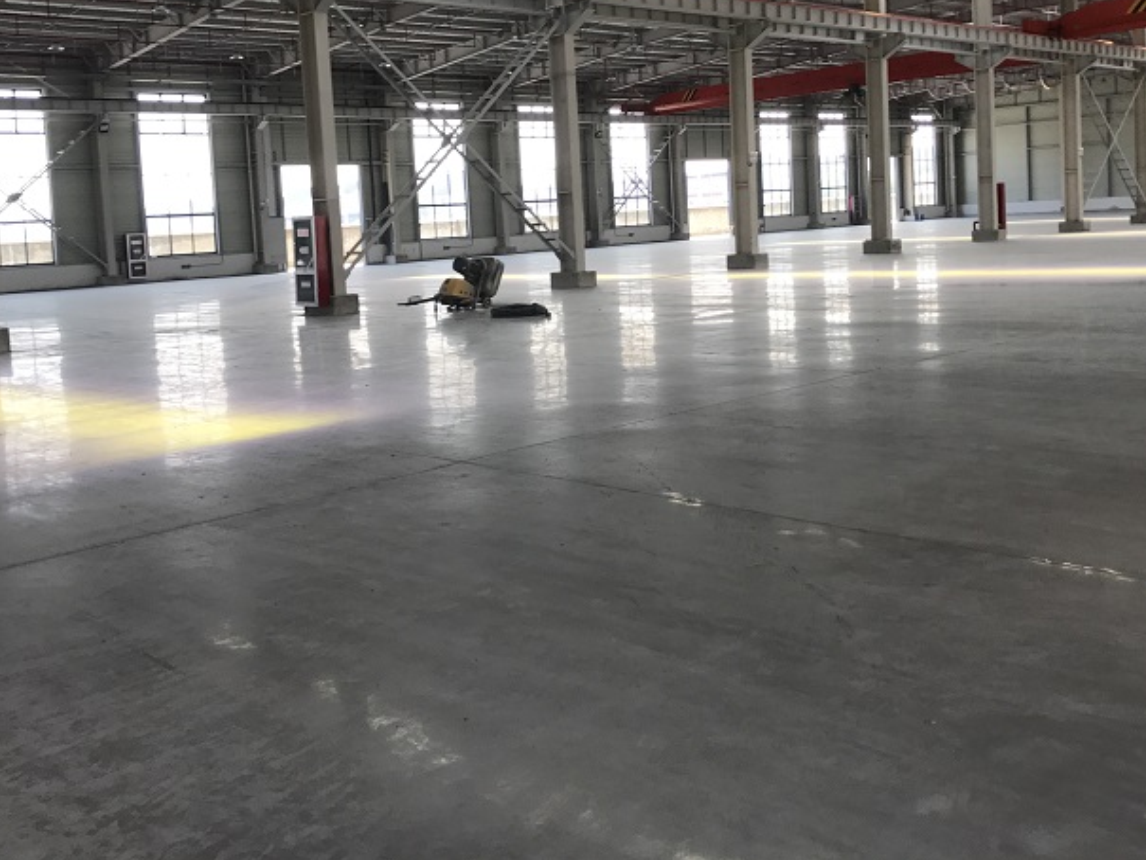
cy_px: 301
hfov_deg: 50.1
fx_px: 1225
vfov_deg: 38.3
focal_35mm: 37
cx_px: 599
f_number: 1.8
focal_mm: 3.99
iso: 20
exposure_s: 1/177
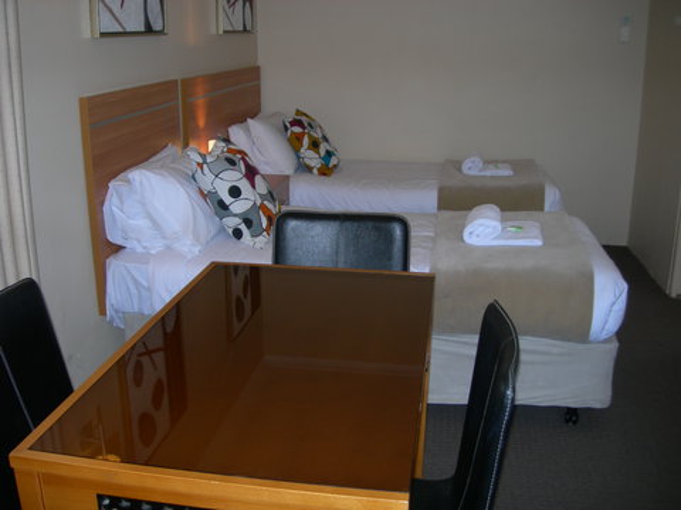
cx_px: 340
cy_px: 255
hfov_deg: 49.0
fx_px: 748
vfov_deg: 37.7
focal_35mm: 38
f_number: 2.8
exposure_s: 1/60.1
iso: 73
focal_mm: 7.8
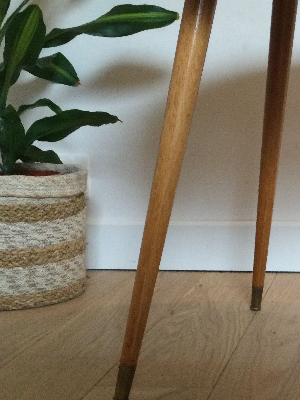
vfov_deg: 29.8
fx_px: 751
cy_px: 223
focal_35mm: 65
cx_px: 274
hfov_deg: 22.0
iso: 160
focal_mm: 3.3
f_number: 2.4
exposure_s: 1/33
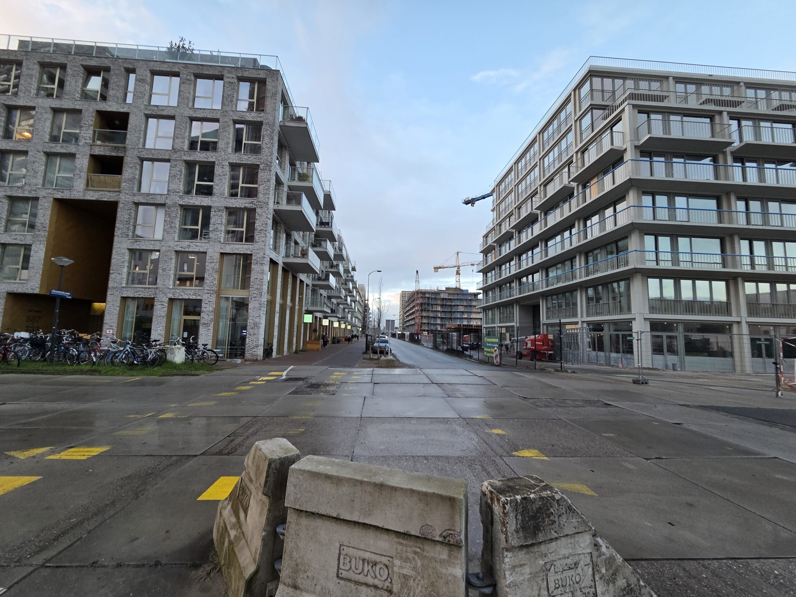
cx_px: 398
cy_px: 298
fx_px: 299
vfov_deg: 89.9
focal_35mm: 13
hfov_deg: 106.2
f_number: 2.2
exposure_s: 1/100
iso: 80
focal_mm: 2.2
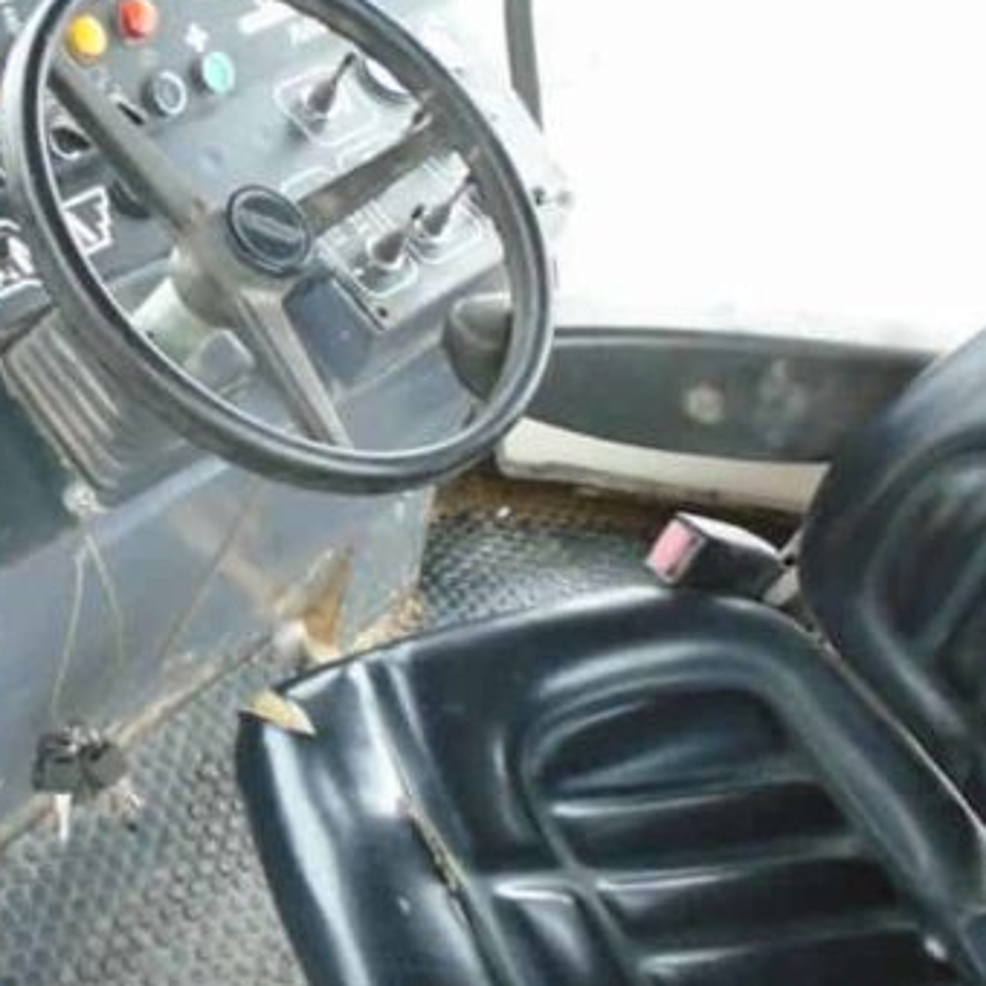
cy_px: 505
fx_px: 1740
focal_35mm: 54
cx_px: 191
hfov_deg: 30.8
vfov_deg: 31.6
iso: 250
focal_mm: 4.6
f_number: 3.2
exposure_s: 1/30
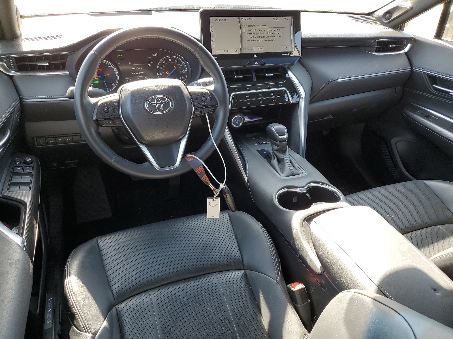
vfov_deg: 53.1
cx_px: 226
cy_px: 170
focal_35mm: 26
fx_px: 340
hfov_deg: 67.3
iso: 56
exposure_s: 1/120
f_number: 1.5
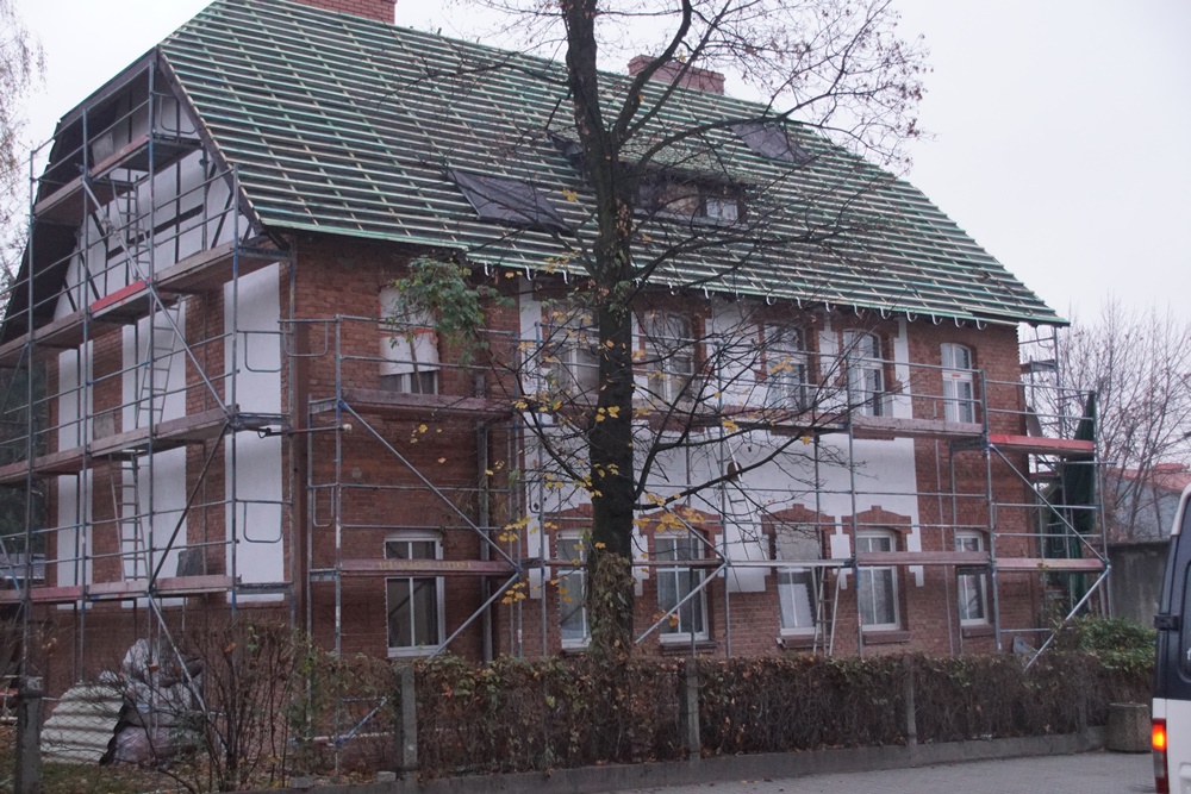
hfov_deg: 46.4
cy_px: 397
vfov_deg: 31.9
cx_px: 596
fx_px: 1390
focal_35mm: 42
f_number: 4
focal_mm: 28
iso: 3200
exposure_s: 1/160
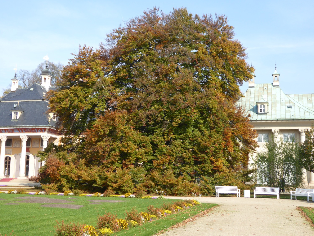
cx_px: 157
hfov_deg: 38.9
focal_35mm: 49
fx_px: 444
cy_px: 118
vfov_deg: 29.7
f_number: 4
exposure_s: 1/400
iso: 100
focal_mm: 8.4
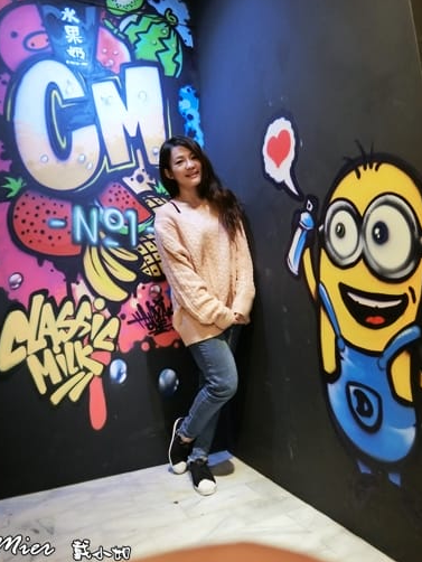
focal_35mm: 23
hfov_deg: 58.9
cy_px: 262
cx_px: 217
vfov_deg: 73.8
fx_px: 374
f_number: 2.8
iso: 400
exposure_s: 1/25
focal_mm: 4.58
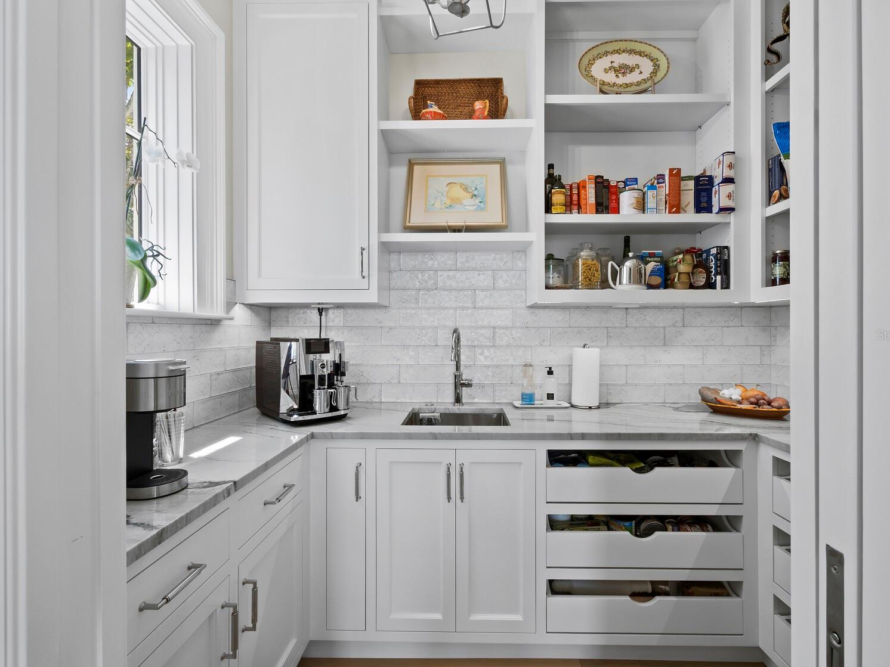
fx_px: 386
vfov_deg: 81.7
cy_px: 334
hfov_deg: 98.1
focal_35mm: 15
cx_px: 457
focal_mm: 7
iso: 400
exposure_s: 1/8
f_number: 11
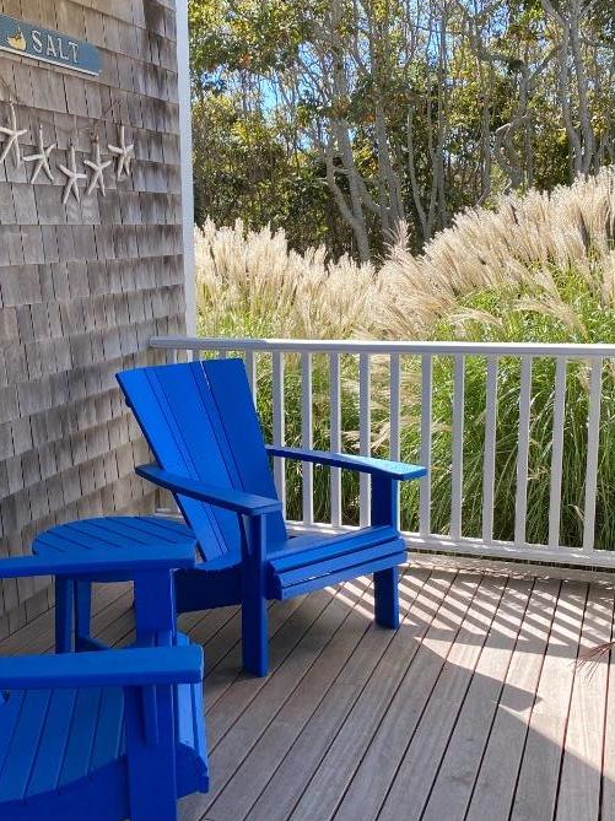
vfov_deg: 44.8
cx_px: 191
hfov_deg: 33.9
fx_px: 996
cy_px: 437
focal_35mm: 42
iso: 32
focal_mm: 4.25
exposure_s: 1/573
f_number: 1.8
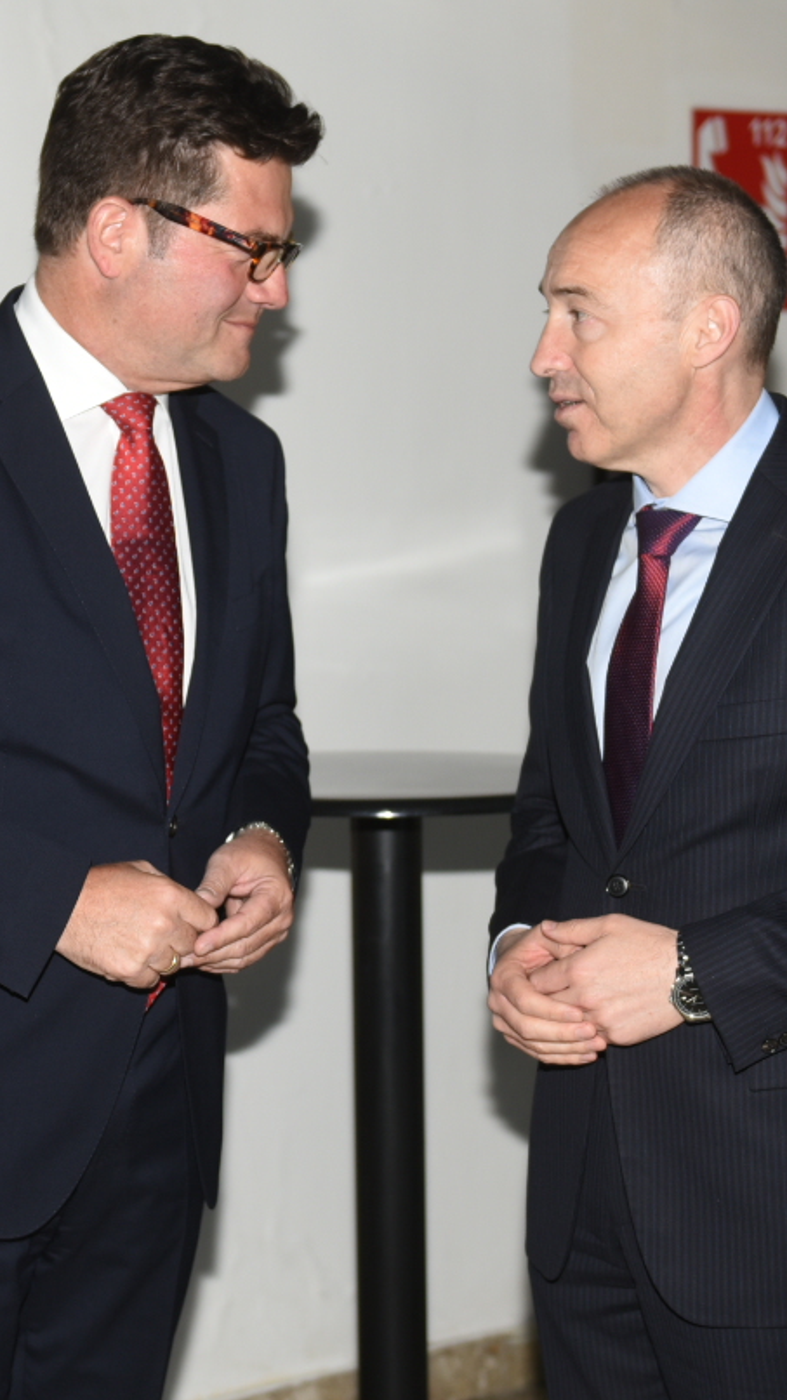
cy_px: 705
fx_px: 2970
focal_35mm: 80
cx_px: 219
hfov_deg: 15.0
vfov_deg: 26.5
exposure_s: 1/200
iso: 200
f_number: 2.8
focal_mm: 38
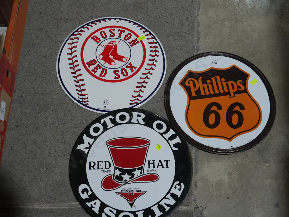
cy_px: 108
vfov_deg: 31.5
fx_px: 384
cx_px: 144
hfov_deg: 41.2
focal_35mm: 46
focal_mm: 23
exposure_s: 1/60
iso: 200
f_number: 5.1
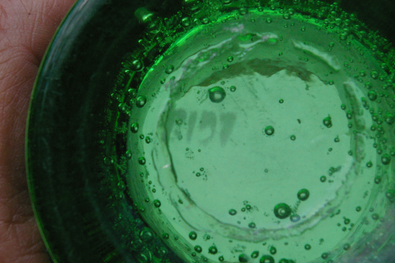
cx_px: 202
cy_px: 131
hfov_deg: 48.5
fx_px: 439
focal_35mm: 40
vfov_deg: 33.4
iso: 1600
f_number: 9.5
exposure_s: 1/1000
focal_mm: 26
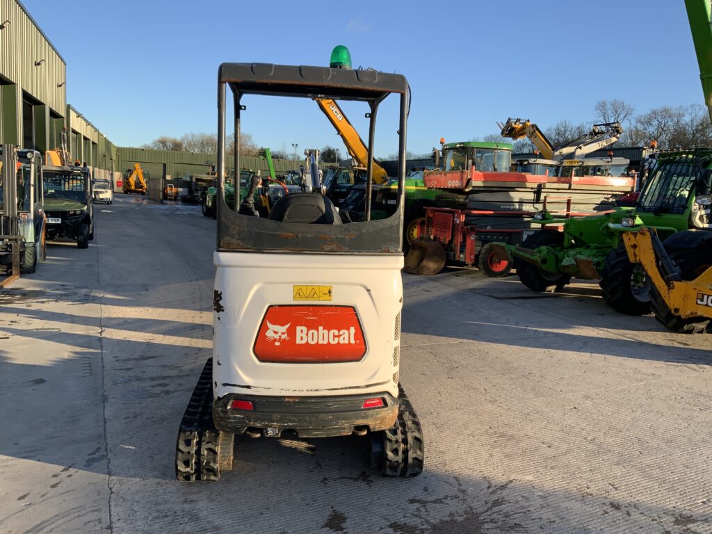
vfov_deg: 48.2
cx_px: 356
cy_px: 267
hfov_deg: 61.7
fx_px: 596
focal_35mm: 29
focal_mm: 3
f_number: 1.8
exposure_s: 1/804
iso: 16
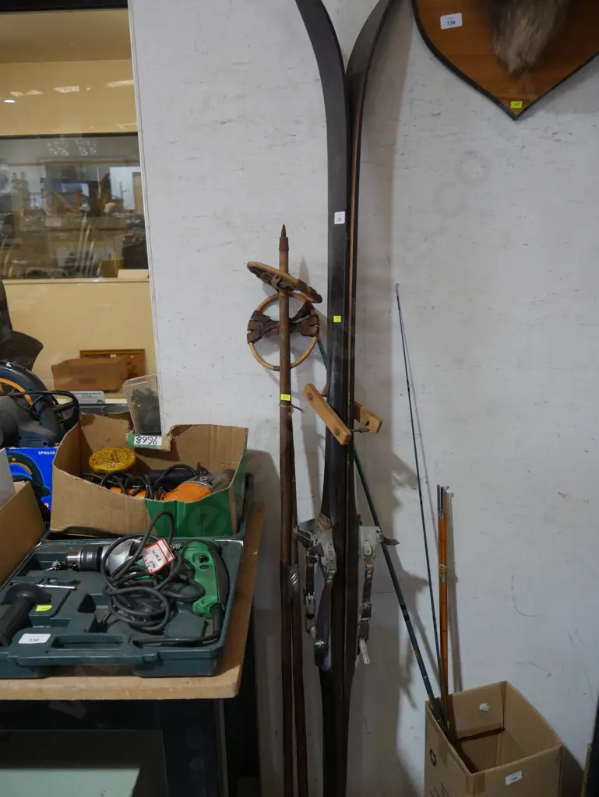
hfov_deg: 46.8
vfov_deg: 59.9
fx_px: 692
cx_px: 300
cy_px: 398
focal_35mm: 30
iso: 400
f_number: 3.6
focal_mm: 15
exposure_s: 1/60
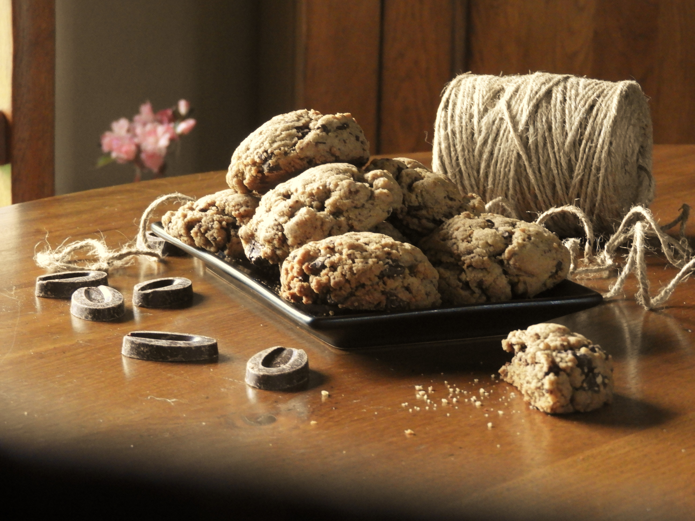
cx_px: 348
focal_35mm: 105
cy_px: 260
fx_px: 2108
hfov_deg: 18.7
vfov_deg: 14.1
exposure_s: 1/4
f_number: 4.8
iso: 800
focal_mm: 18.8
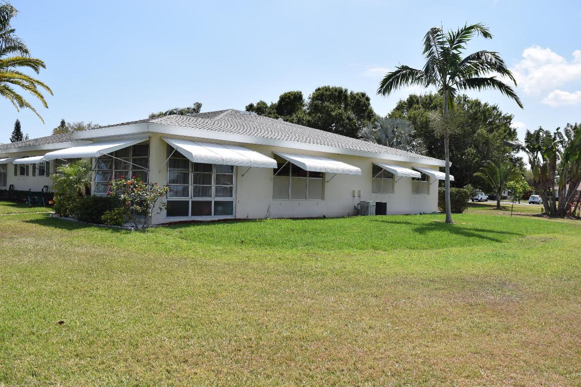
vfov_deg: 43.6
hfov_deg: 61.9
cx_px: 290
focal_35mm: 30
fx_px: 484
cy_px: 194
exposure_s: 1/400
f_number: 8
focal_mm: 20
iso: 100
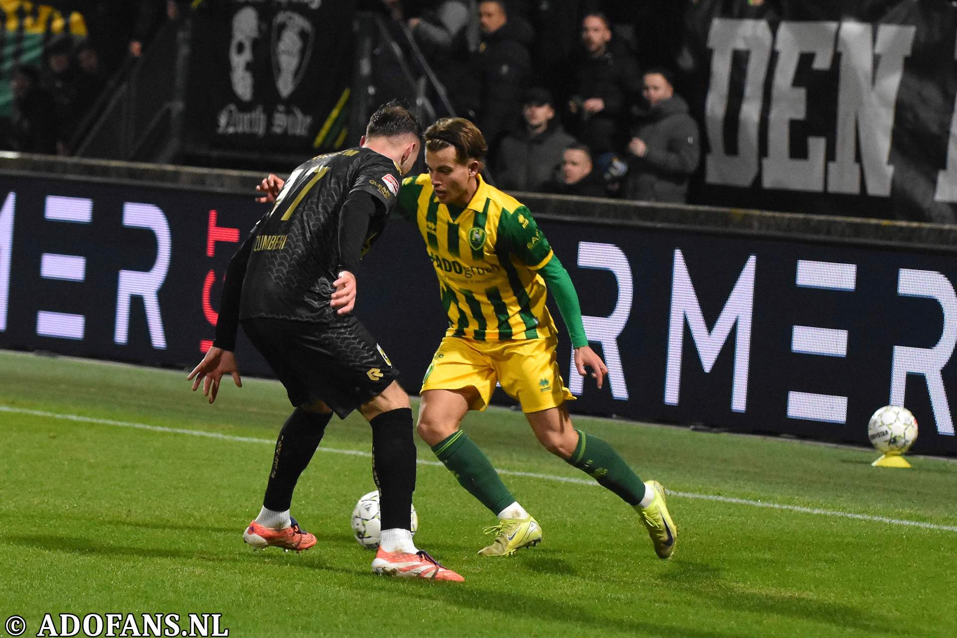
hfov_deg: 11.0
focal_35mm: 188
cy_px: 319
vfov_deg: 7.3
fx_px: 4984
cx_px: 478
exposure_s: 1/800
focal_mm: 125
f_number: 2.8
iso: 4000
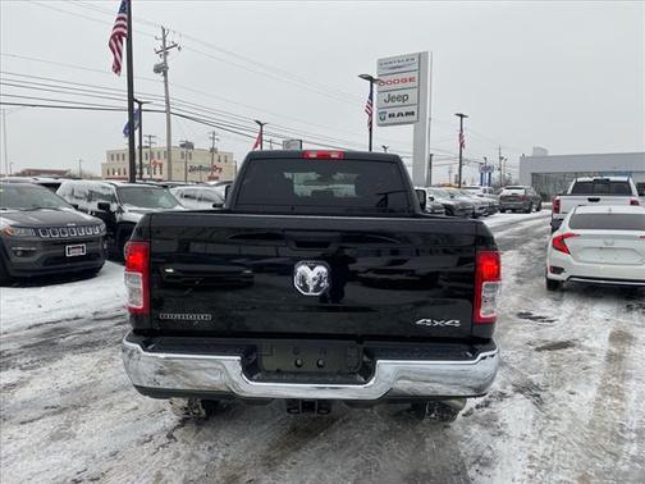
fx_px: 484
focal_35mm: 26
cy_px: 242
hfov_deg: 67.3
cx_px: 322
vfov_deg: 53.1
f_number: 1.8
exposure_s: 1/312
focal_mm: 4.25
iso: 32
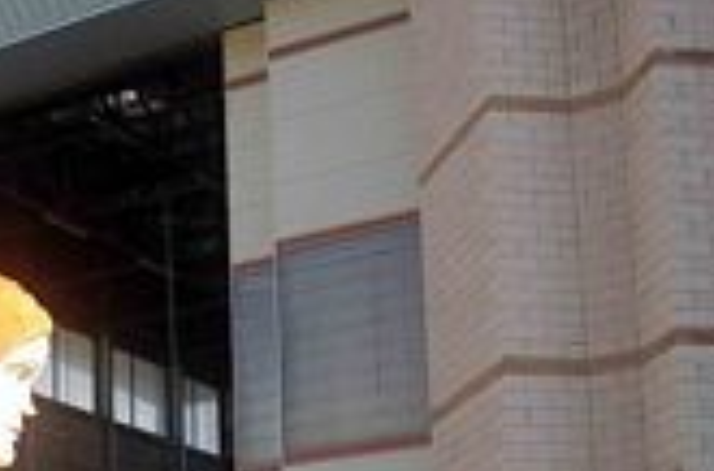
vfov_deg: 16.6
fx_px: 1523
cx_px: 100
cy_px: 622
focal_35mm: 77
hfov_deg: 25.7
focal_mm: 18
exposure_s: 1/640
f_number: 5
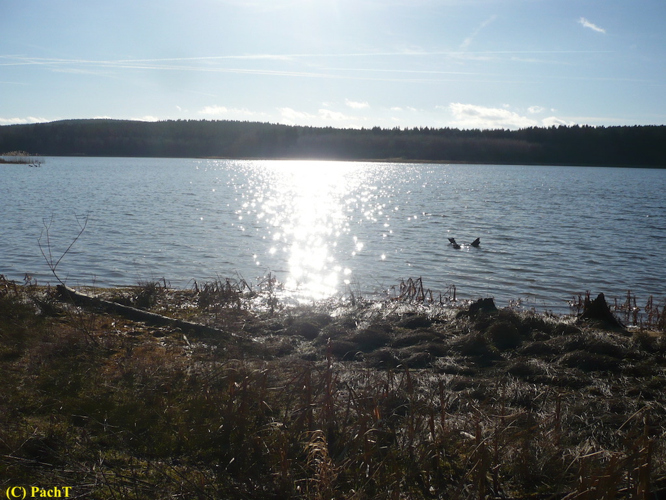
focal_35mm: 35
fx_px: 673
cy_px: 250
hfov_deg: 52.6
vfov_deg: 40.7
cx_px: 333
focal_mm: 5.8
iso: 100
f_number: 8
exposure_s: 1/640
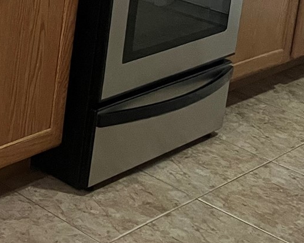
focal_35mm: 100
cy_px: -188
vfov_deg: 13.8
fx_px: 900
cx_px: -237
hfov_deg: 16.3
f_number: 1.6
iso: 400
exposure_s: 1/60
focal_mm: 5.1
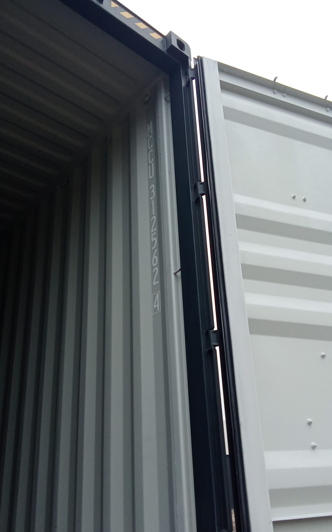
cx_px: 198
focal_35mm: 33
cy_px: 291
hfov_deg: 38.2
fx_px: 478
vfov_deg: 58.0
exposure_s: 1/390
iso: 100
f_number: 2
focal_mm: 2.78
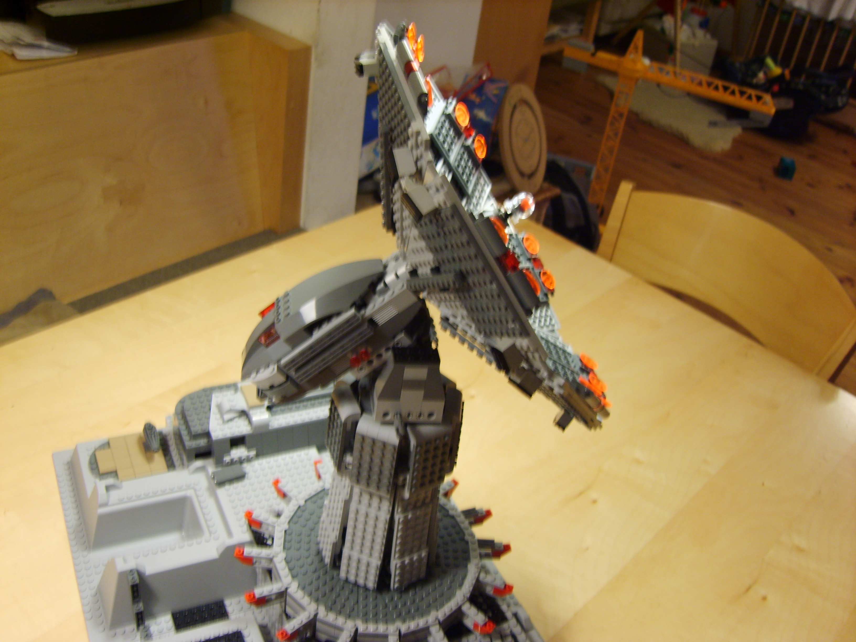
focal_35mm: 35
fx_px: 865
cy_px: 321
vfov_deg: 40.7
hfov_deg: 52.6
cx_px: 428
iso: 123
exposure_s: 1/8
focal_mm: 7.4
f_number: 2.8
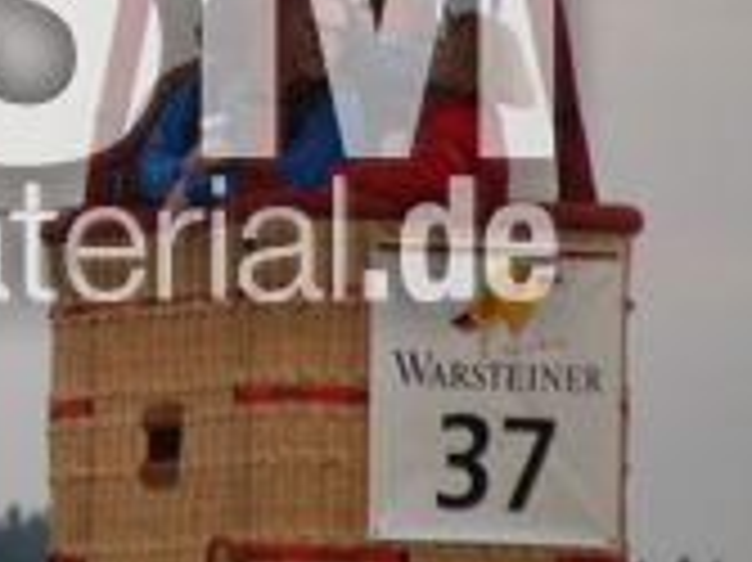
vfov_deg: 1.7
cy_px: 40
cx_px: -212
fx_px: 19212
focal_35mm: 885
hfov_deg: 2.2
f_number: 5.6
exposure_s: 1/250
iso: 800
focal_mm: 200
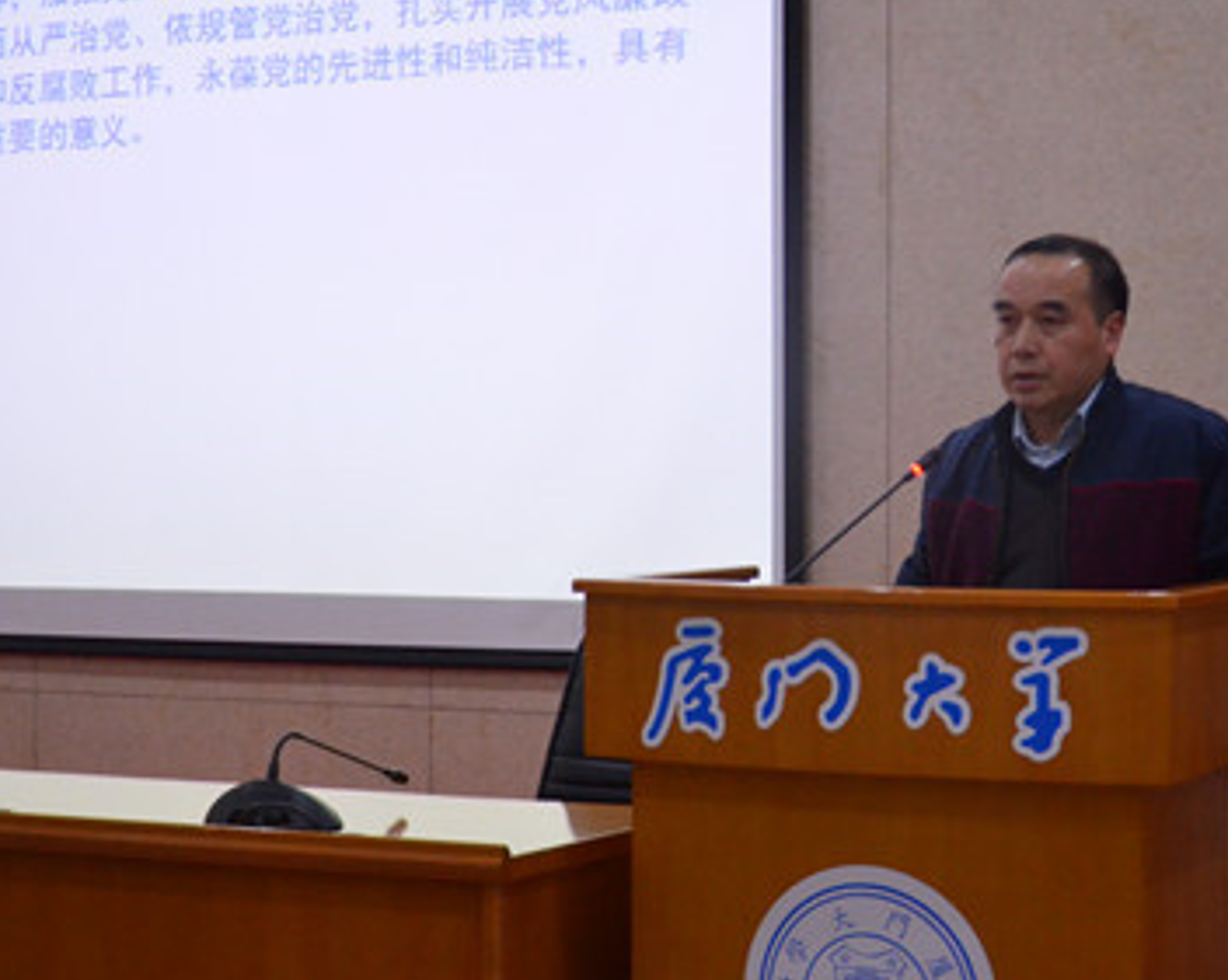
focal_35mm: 78
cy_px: 373
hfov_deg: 24.3
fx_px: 2832
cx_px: 879
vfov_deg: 19.6
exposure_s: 1/100
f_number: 5
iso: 2500
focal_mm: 32
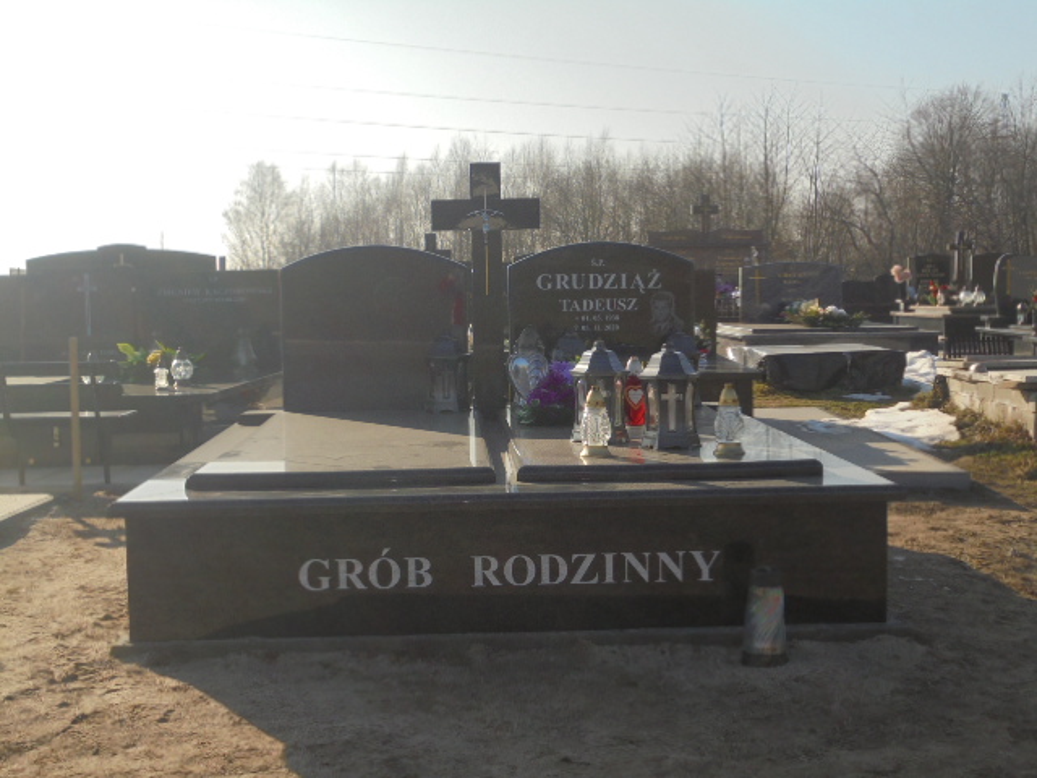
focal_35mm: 49
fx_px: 1468
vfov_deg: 29.7
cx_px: 518
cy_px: 389
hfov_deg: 38.9
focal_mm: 8.9
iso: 100
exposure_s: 1/500
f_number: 4.8
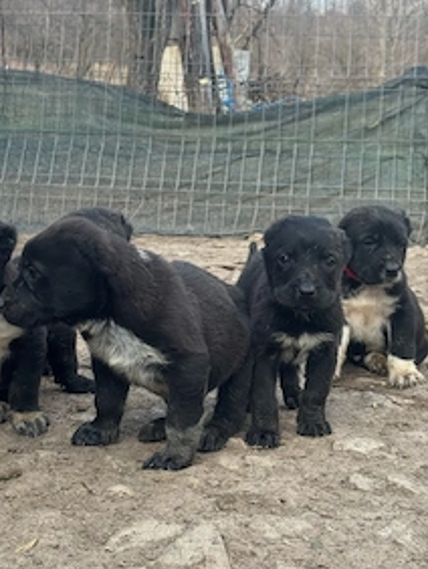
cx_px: 182
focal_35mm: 68
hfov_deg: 21.6
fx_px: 1119
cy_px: 236
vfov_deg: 28.5
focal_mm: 6.76
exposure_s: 1/364
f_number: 1.78
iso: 64
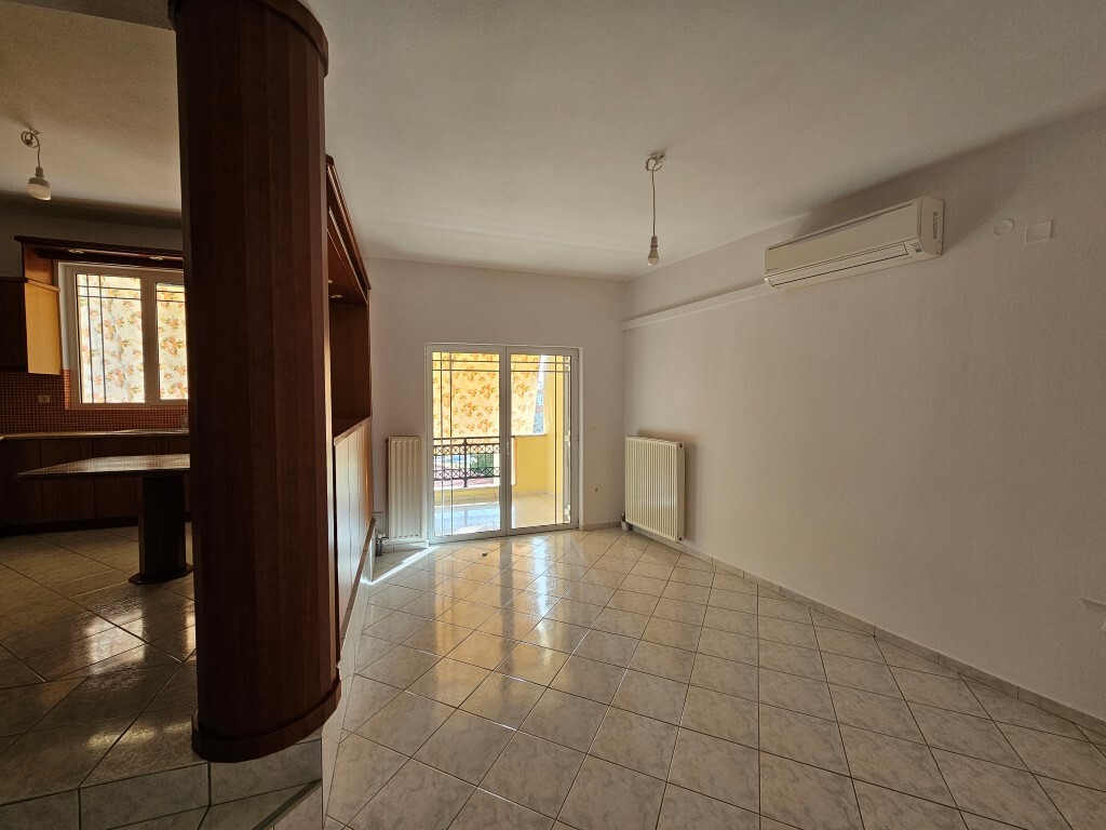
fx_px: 415
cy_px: 415
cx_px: 553
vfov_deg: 89.9
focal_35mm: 13
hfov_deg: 106.2
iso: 64
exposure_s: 1/50
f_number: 2.2
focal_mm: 2.2
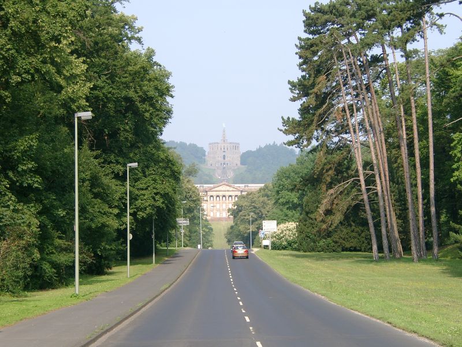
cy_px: 174
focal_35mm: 100
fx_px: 1335
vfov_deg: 14.8
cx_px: 231
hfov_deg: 19.6
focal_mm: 20.74
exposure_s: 1/238
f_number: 4
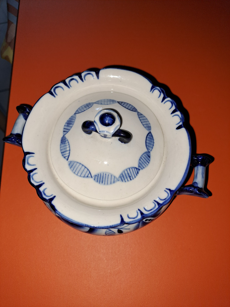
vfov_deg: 69.4
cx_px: 115
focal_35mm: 25
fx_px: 221
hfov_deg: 54.9
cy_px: 154
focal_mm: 4.65
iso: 40
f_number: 1.8
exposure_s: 1/100
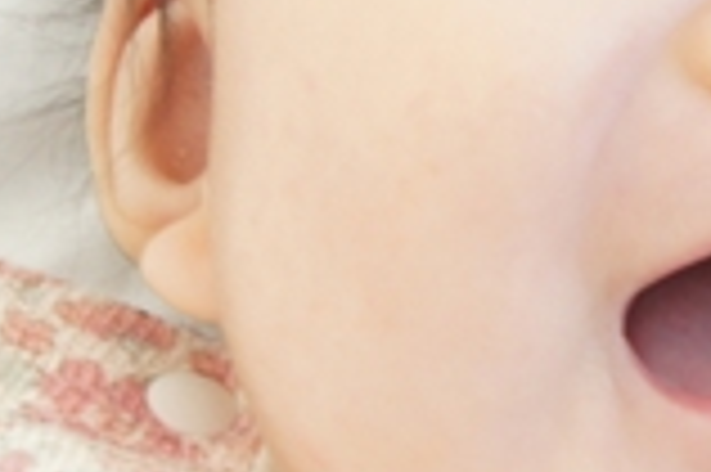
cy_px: 189
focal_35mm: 386
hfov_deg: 5.3
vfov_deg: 3.6
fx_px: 7622
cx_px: 927
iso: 800
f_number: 5.6
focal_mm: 55
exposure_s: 1/60
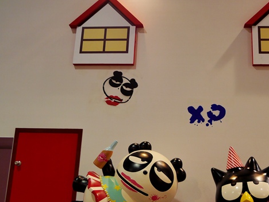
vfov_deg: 35.0
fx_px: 319
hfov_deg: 45.2
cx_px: 174
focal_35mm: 41
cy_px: 126
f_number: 3.6
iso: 400
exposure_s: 1/125
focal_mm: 15
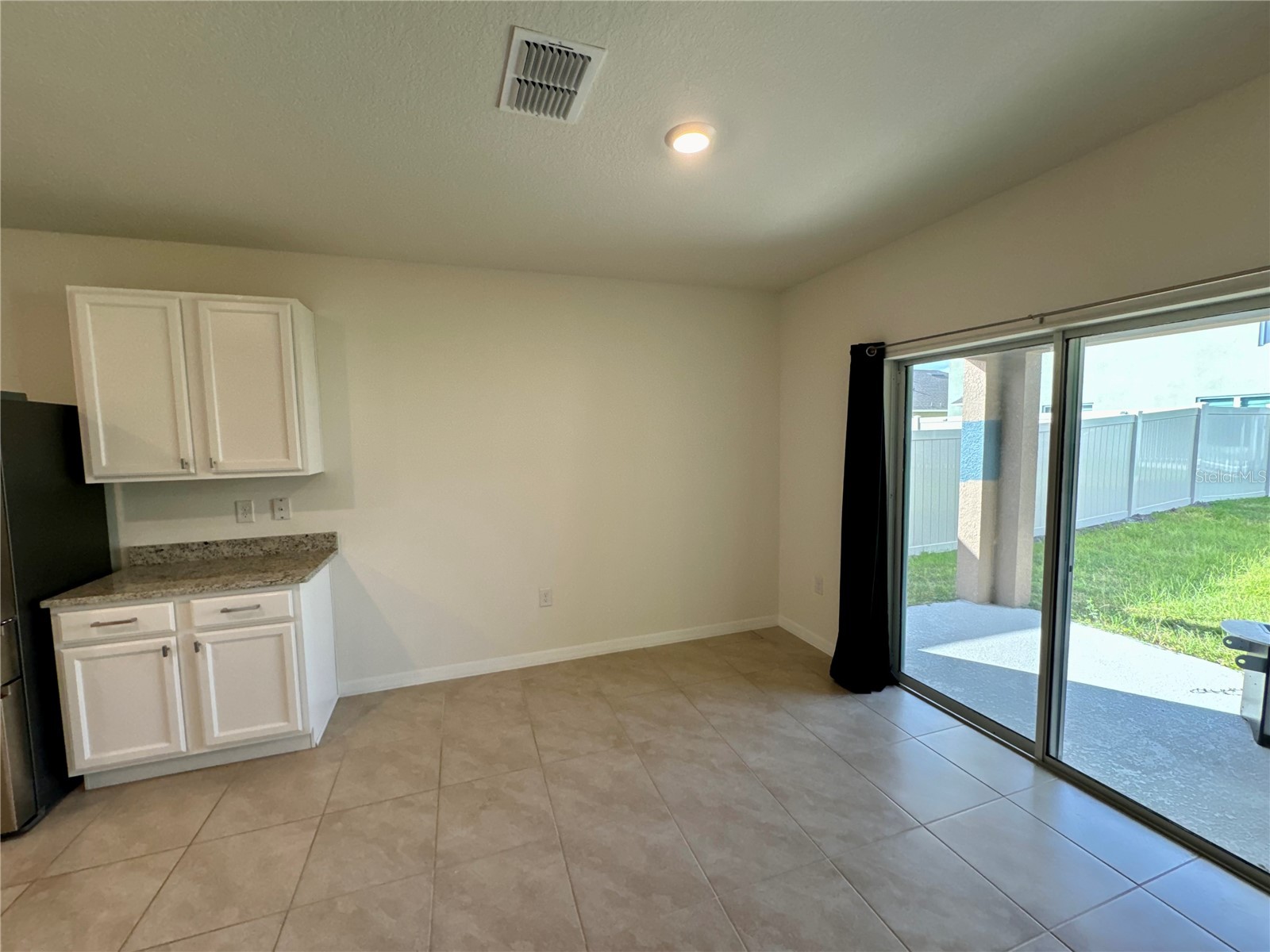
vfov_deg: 85.7
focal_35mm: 14
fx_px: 514
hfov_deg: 102.1
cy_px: 476
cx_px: 635
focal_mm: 2.22
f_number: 2.2
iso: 200
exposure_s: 1/120
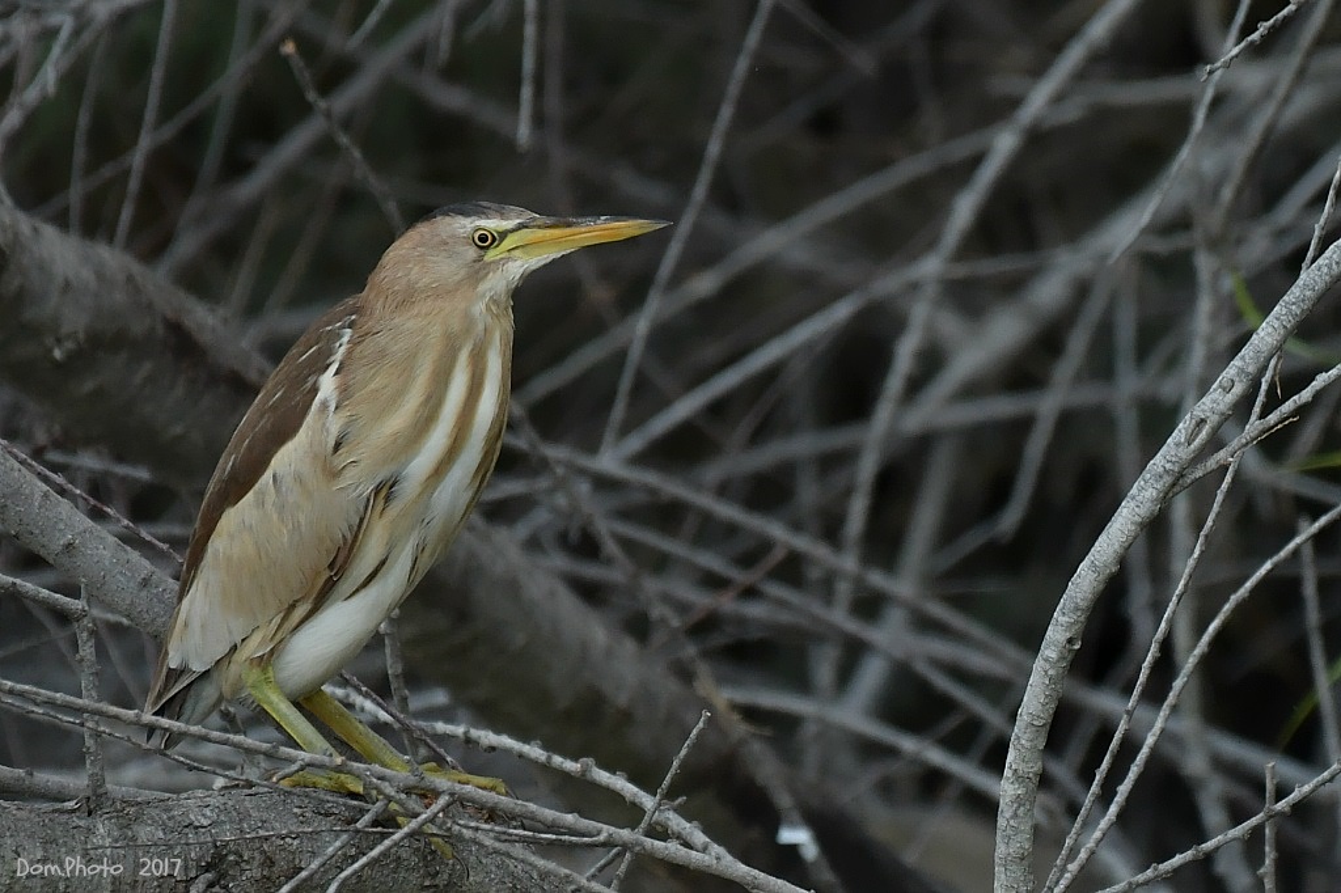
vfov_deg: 1.8
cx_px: 670
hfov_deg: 2.8
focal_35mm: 750
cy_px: 446
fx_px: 27927
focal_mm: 500
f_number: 5.6
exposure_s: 1/250
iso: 800
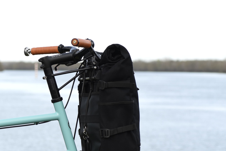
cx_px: -5
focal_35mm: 214
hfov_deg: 9.5
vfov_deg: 6.4
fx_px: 1344
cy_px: 143
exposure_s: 1/100
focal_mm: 90
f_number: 8
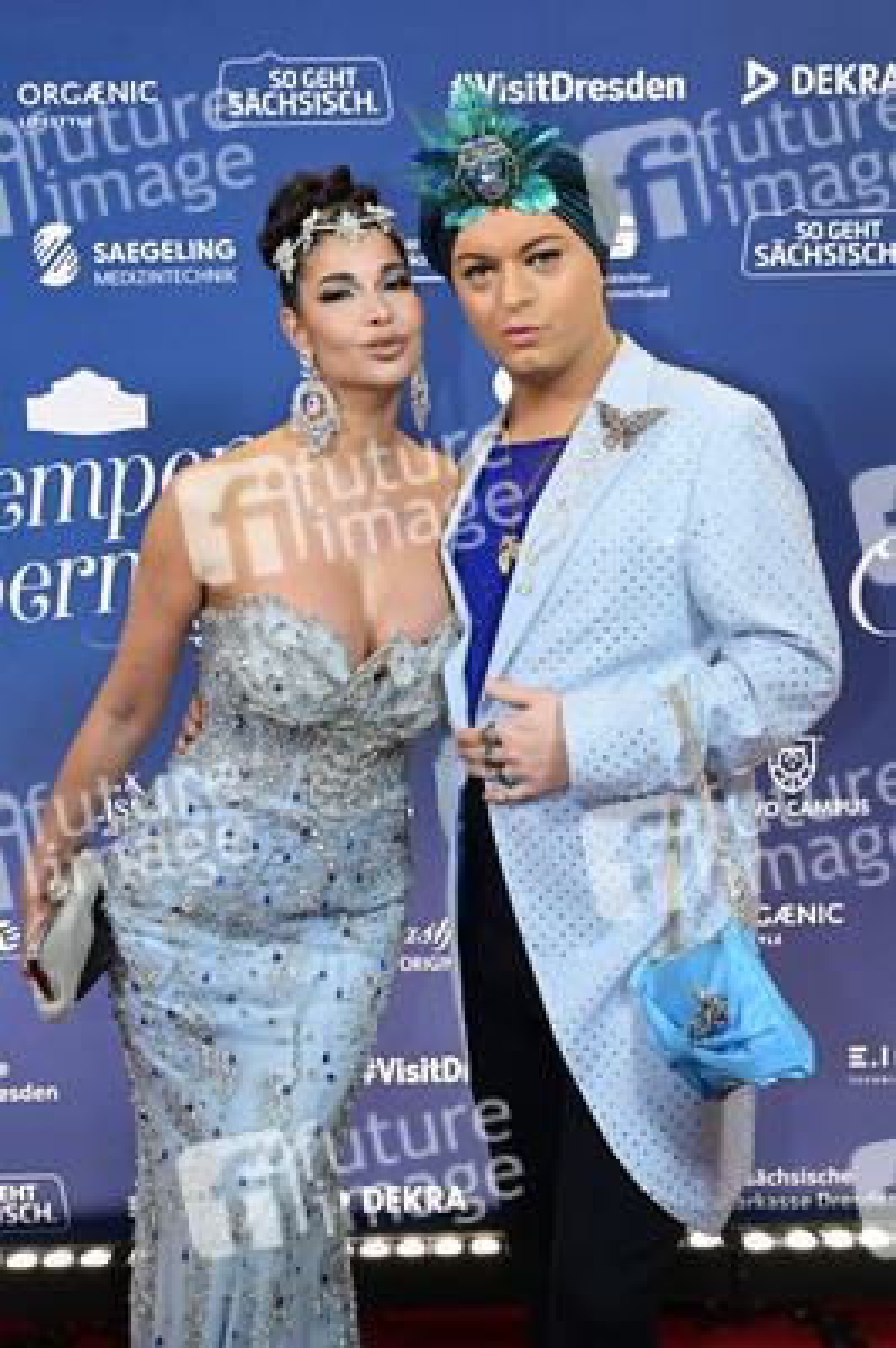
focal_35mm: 35
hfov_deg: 37.8
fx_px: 1309
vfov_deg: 54.5
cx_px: 448
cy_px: 674
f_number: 5.6
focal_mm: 35
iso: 1250
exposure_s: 1/200
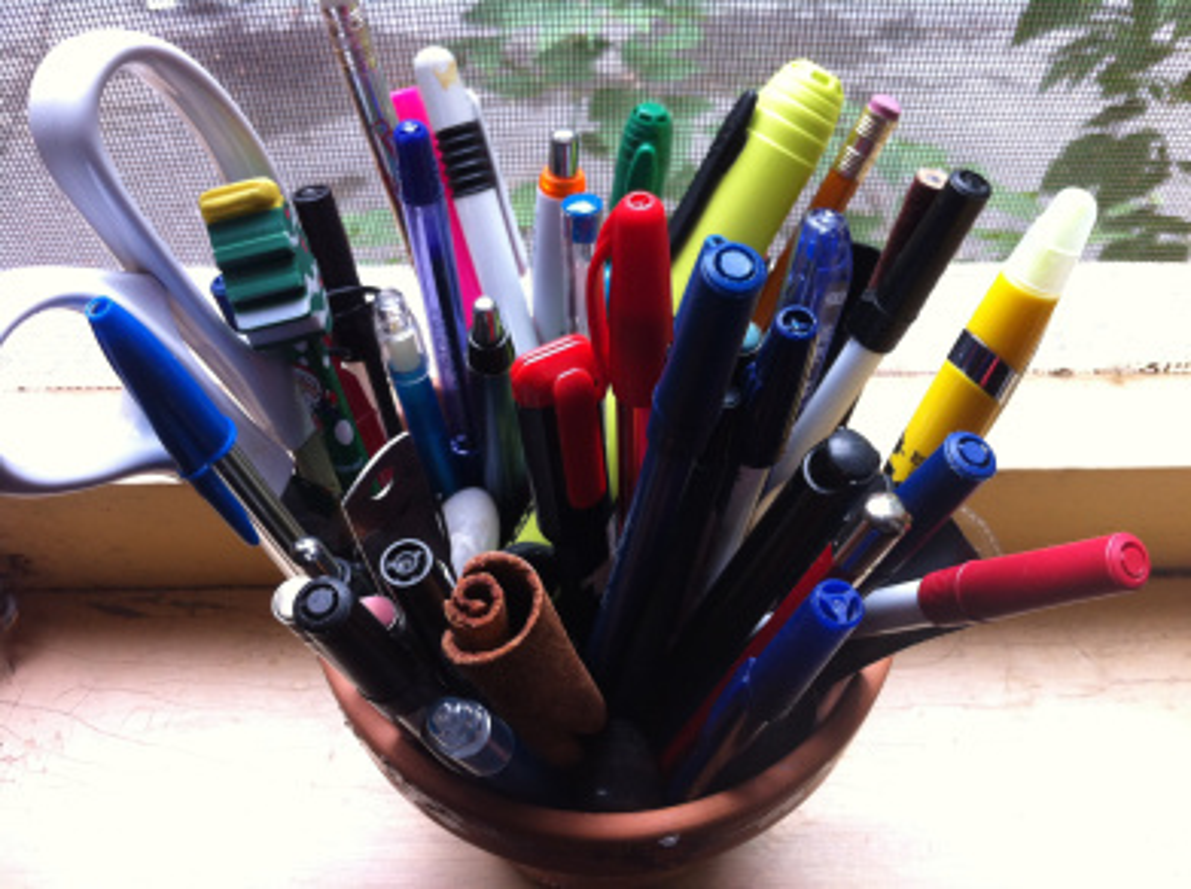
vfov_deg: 40.6
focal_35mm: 35
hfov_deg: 52.7
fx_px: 1202
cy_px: 444
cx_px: 596
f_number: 2.8
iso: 100
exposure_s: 1/40
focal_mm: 3.85
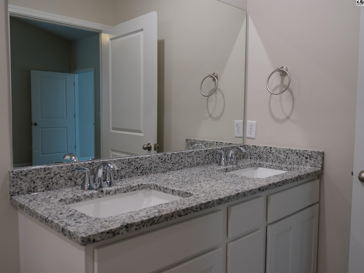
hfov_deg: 60.0
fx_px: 315
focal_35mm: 30
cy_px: 136
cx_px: 182
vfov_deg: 46.8
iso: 320
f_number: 2.8
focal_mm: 15
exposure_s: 1/60
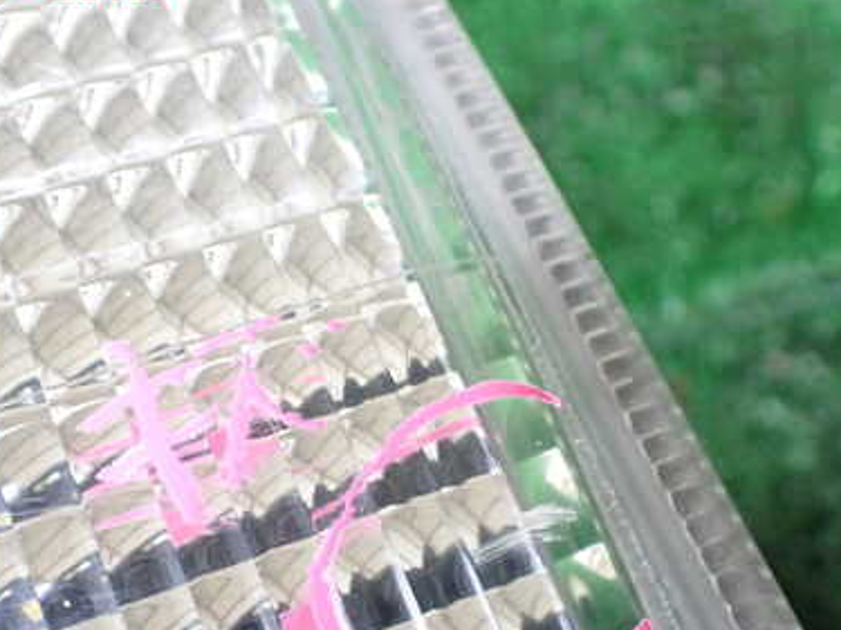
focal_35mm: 48
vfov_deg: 29.8
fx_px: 1166
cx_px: 426
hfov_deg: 39.7
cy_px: 460
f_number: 2.3
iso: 800
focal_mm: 5.4
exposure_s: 1/80
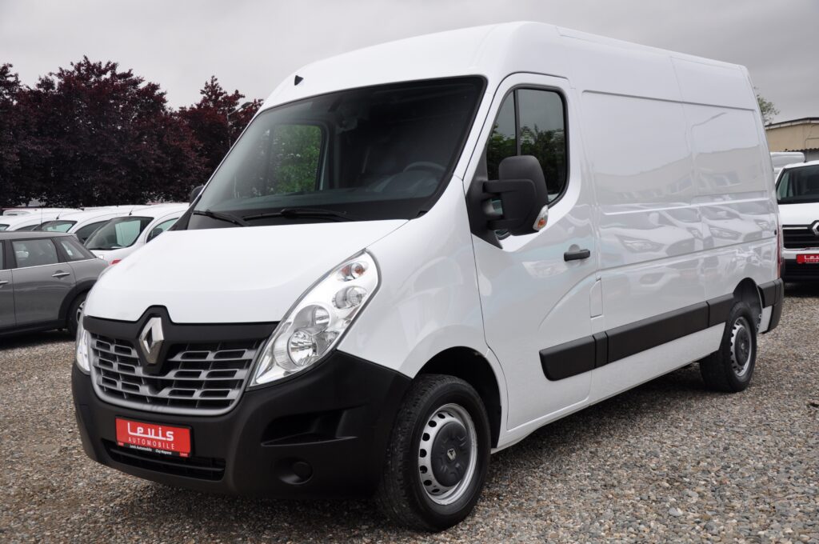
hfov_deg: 46.5
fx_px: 954
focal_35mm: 42
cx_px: 410
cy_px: 272
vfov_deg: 31.8
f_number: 7.1
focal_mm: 28
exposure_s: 1/200
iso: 500
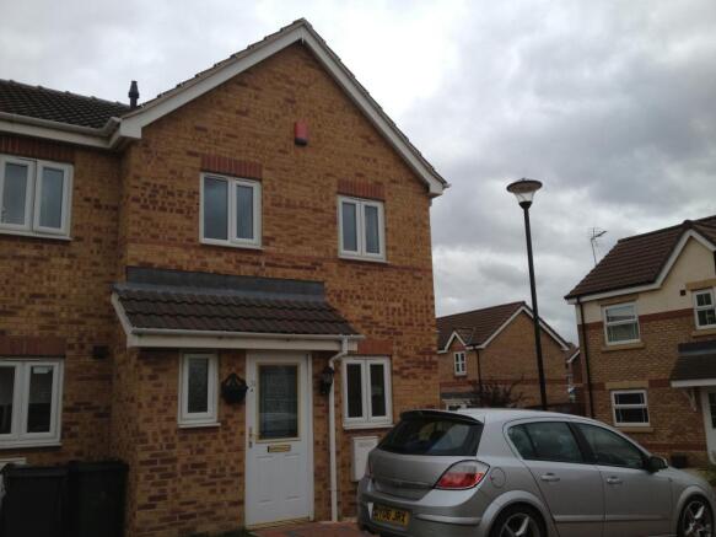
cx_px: 358
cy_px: 268
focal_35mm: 35
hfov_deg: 52.6
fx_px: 724
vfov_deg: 40.7
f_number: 2.4
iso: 50
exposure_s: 1/386
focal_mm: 4.28
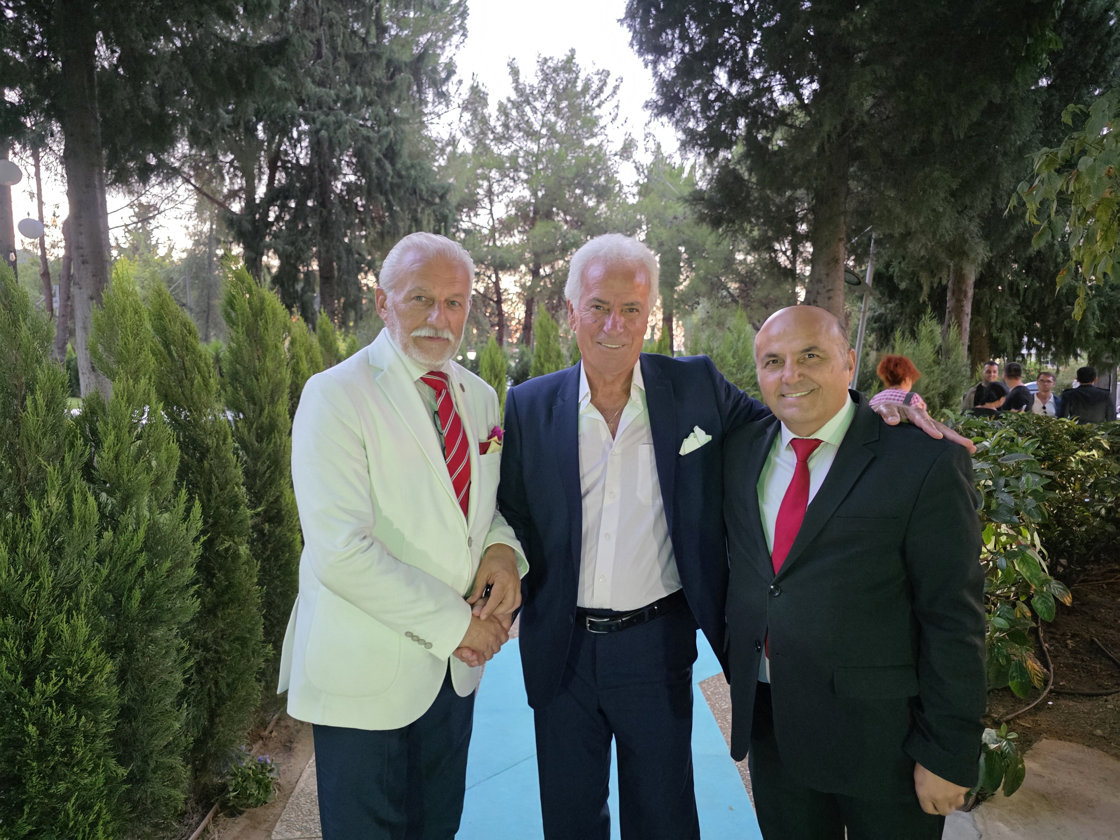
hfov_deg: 73.9
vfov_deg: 58.9
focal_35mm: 23
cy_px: 420
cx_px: 560
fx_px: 744
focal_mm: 6.3
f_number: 1.7
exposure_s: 1/100
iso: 1000
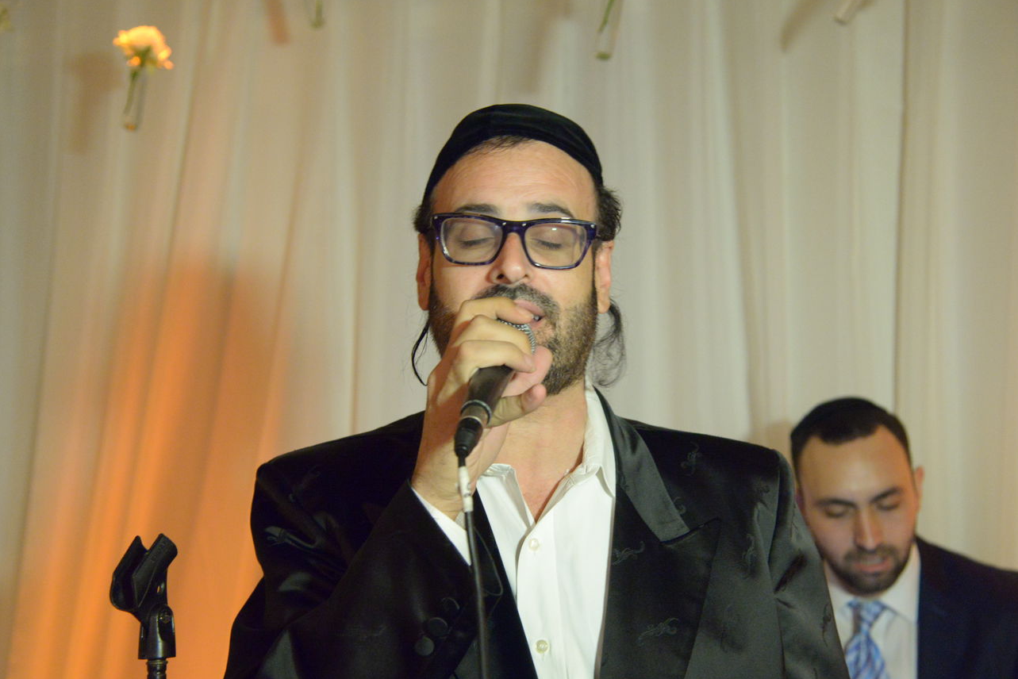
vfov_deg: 22.6
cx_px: 528
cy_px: 359
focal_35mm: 60
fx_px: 1697
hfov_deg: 33.4
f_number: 5
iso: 6400
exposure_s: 1/80
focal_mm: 55
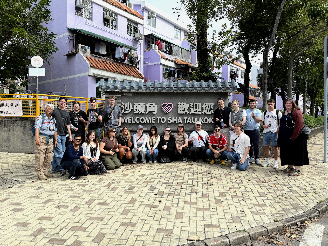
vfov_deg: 56.8
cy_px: 123
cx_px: 164
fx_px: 227
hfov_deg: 71.6
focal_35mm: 24
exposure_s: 1/3145
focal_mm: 6.76
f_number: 1.78
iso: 80
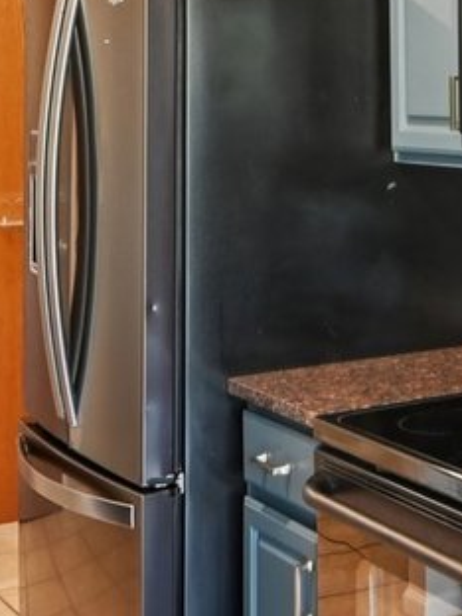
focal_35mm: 80
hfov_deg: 16.7
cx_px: 705
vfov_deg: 24.1
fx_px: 1424
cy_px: 136
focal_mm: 16
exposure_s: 1/2
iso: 400
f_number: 13
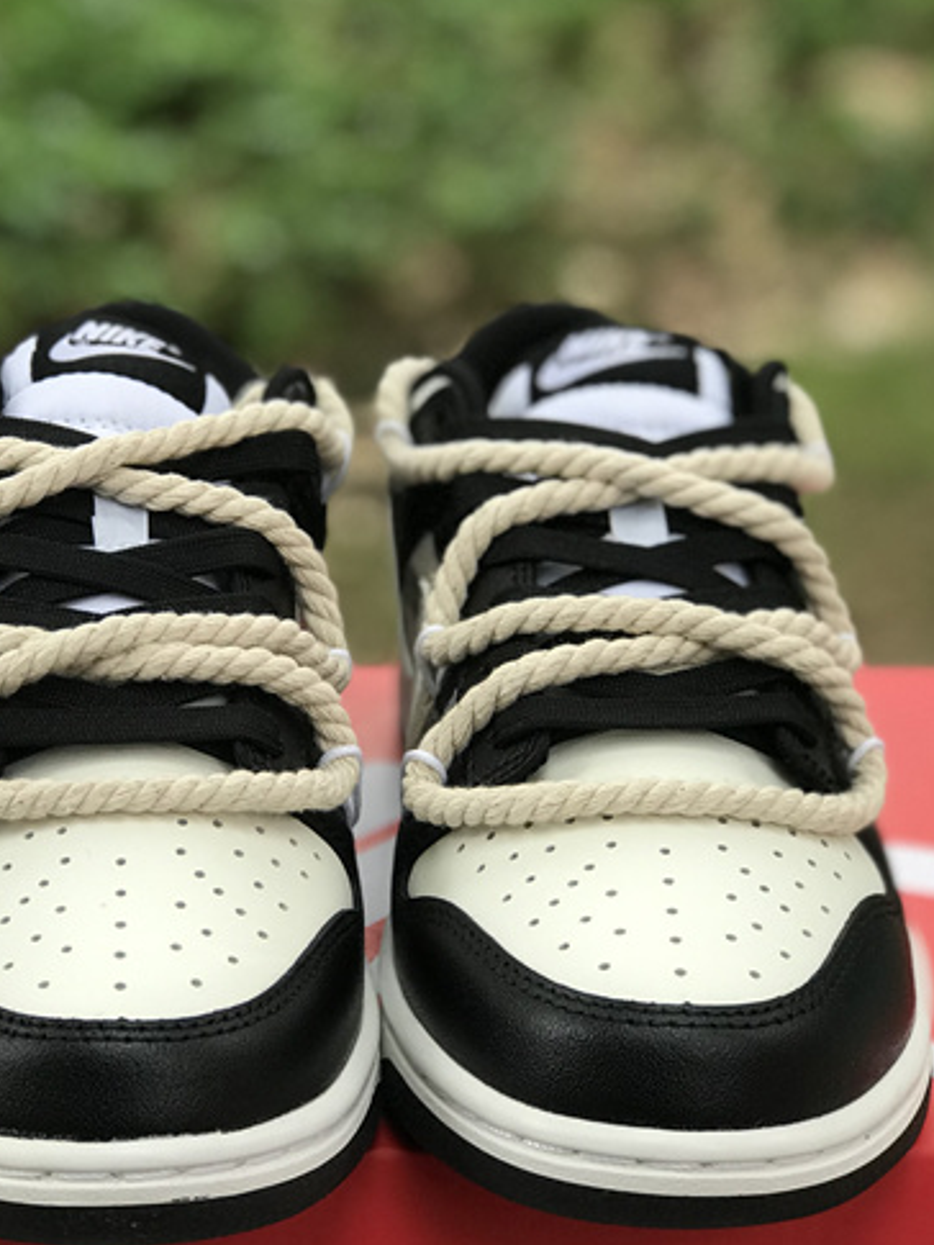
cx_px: 336
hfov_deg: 17.0
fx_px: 3129
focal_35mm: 87
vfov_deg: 22.5
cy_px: 653
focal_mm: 6.6
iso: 40
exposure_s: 1/50
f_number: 2.8
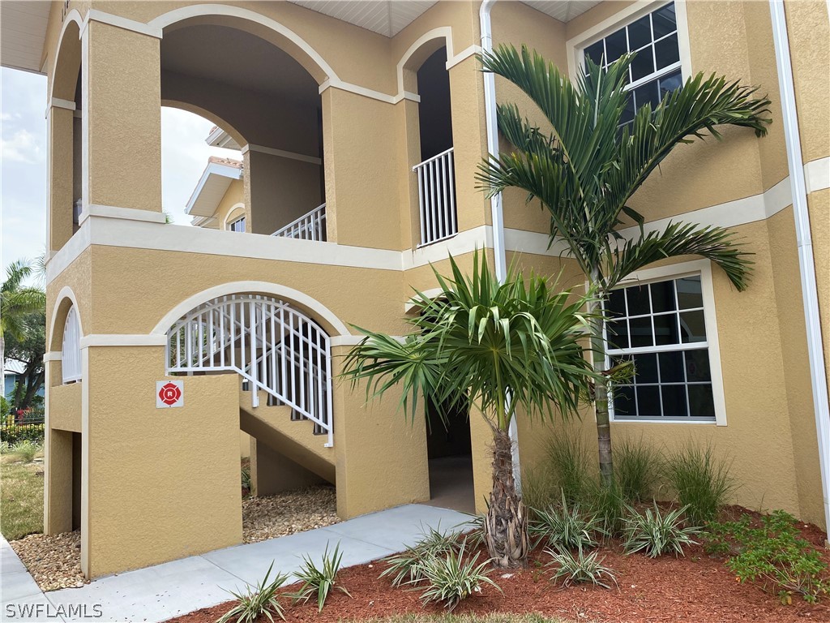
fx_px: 623
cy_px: 312
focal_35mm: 26
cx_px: 415
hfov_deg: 67.3
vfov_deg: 53.1
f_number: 1.8
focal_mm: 4.25
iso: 32
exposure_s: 1/827
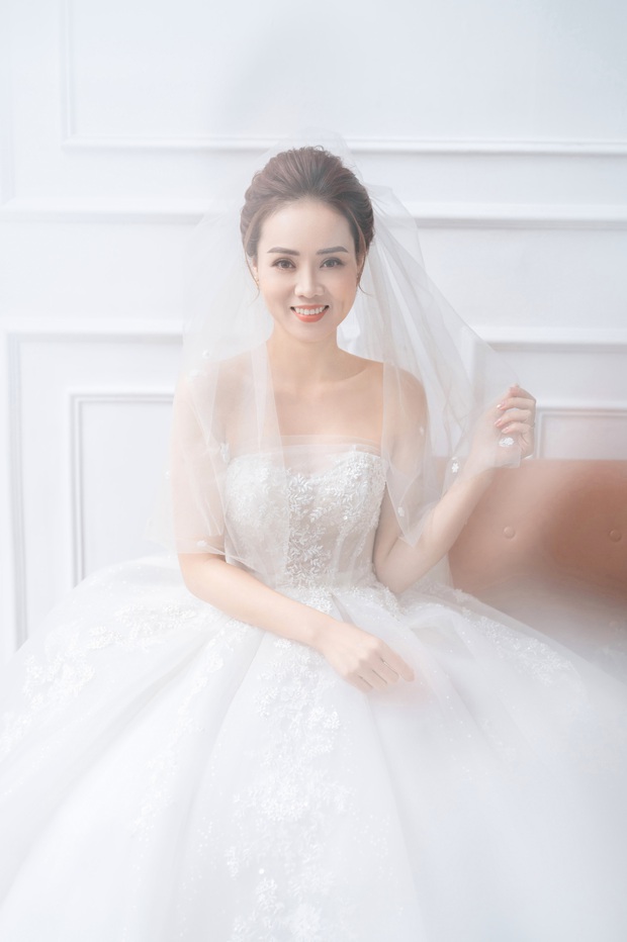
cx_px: 314
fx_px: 1308
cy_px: 471
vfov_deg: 39.6
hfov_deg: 27.0
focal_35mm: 50
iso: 800
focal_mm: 50
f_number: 2.8
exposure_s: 1/200
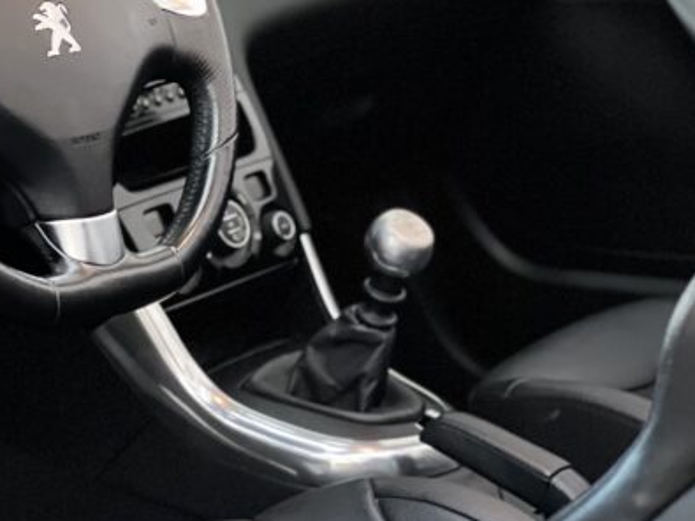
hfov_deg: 12.6
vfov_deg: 9.5
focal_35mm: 156
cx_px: 69
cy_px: 72
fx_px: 3131
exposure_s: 1/15
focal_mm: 9
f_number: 2.8
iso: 500
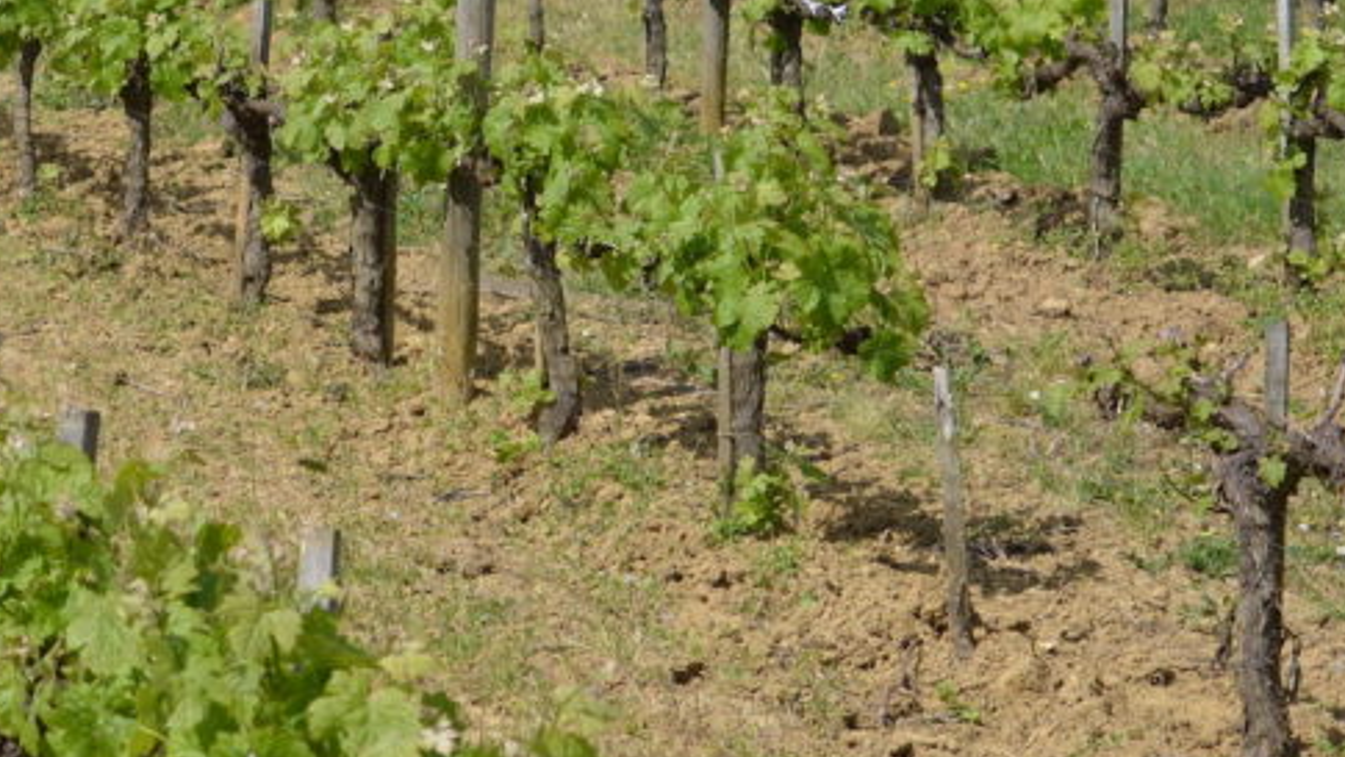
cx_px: 313
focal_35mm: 192
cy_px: 22
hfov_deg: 11.2
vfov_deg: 6.3
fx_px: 6849
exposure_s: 1/400
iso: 100
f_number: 8
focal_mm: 58
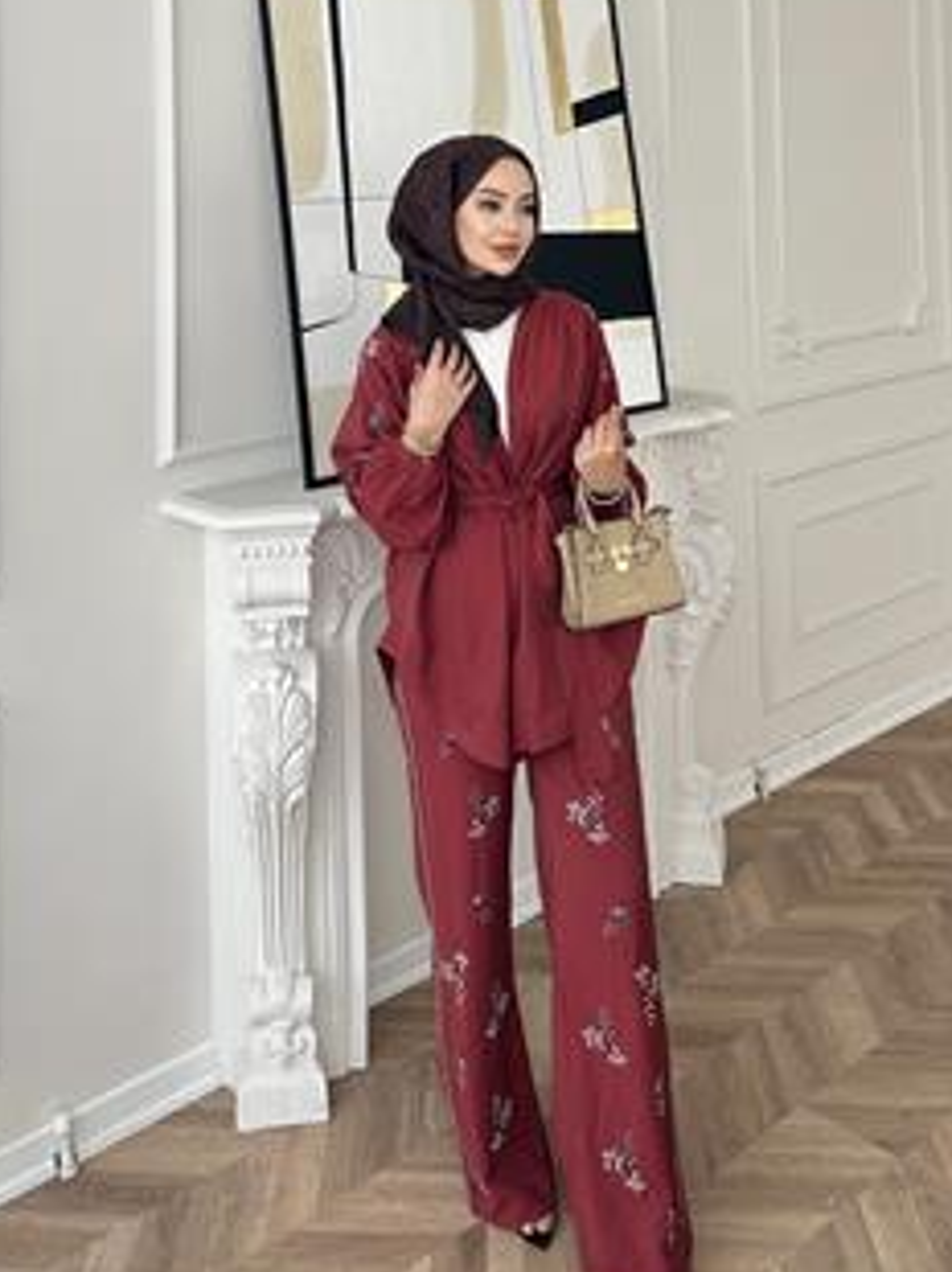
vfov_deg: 56.5
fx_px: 1175
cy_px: 527
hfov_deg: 44.1
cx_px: 480
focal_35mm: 32
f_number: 1.78
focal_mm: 6.86
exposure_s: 1/173
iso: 64
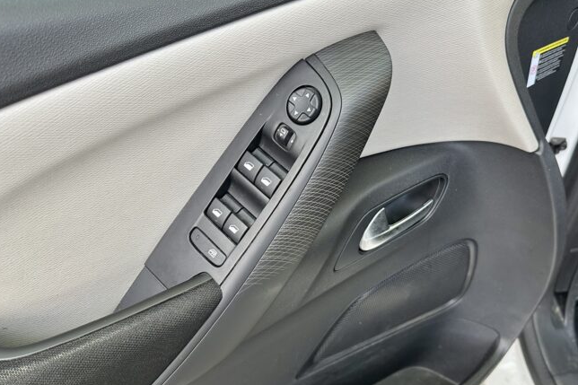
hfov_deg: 60.0
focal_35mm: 31
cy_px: 219
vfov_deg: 42.2
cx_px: 335
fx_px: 498
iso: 160
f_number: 1.78
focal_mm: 6.86
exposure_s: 1/121
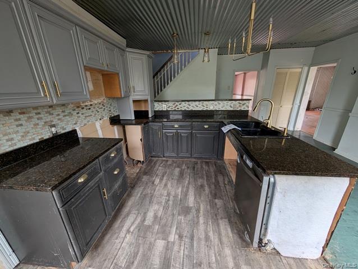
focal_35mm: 12
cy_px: 134
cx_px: 179
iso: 180
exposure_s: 1/58.8
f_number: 1.7
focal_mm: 2.02
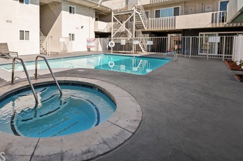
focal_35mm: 20
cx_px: 84
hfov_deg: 81.6
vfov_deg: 59.9
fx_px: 135
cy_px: 50
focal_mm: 14
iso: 100
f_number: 9
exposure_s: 1/200
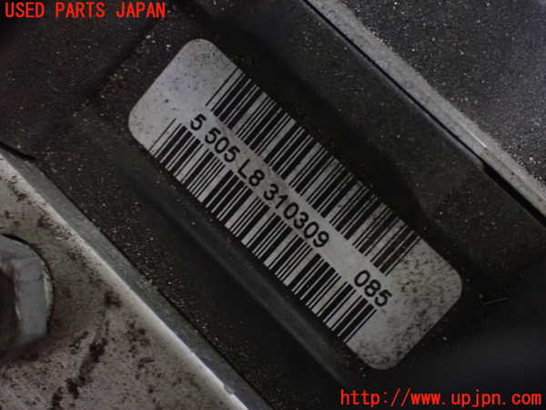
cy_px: 205
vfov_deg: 21.9
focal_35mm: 67
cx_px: 273
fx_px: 1057
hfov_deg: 29.0
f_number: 3.8
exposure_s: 1/15
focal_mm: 11.88
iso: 1600
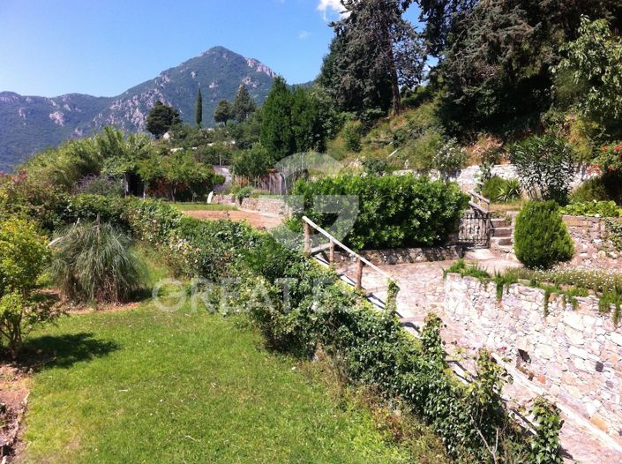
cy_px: 232
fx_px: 628
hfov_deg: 52.7
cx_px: 311
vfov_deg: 40.6
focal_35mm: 35
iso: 80
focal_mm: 3.85
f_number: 2.8
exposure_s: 1/670
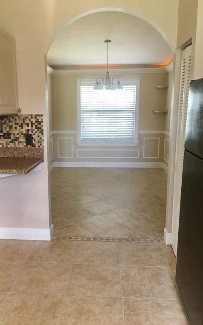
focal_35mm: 31
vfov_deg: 61.2
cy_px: 162
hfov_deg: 40.5
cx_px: 87
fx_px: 275
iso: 40
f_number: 2.2
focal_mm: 4.15
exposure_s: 1/15
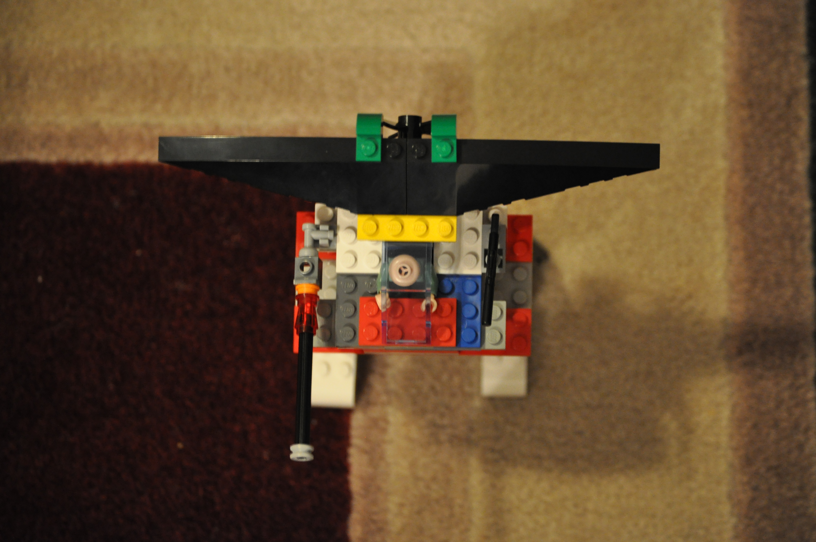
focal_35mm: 93
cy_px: 271
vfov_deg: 14.7
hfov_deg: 21.9
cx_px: 408
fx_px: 2105
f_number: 4.2
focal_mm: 62
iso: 1600
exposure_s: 1/6
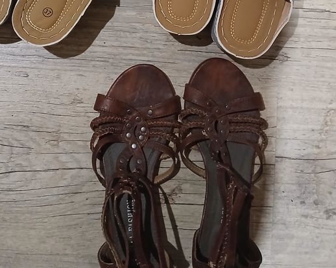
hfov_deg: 37.9
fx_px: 487
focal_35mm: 49
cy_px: 2
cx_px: 135
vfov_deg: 28.9
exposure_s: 1/20
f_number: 1.8
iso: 800
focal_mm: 3.98
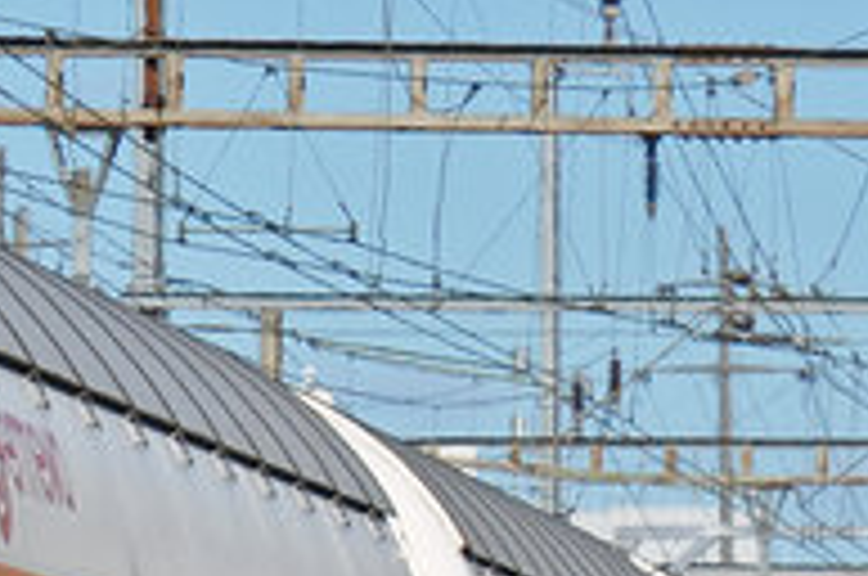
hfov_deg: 3.1
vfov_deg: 2.1
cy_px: 340
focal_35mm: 652
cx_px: -783
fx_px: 15694
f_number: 6.3
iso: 200
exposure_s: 1/1000
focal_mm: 70
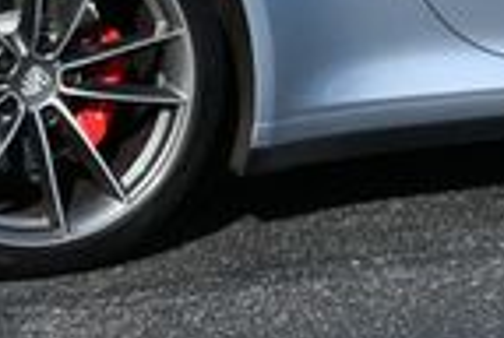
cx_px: 388
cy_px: -366
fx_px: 3634
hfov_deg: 7.9
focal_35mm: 259
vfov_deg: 5.2
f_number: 8
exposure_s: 1/250
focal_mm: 29
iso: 100
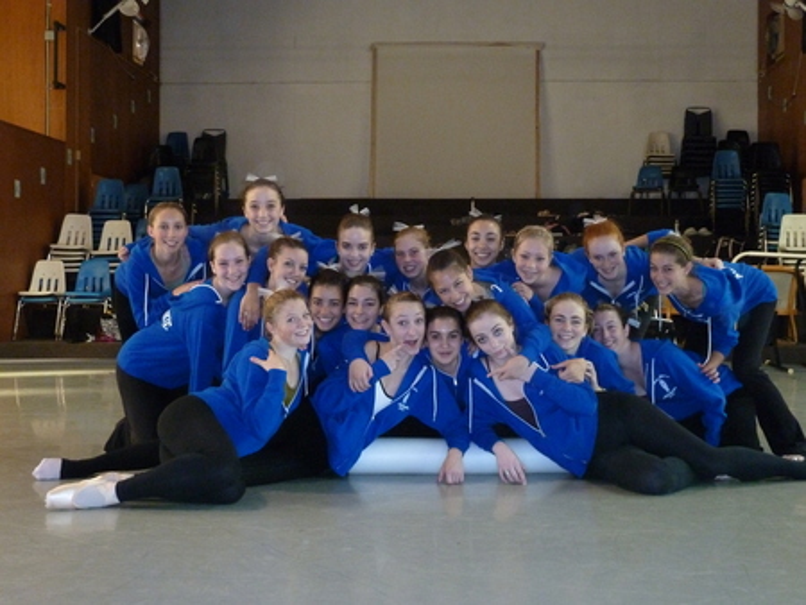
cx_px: 403
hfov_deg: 39.6
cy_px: 302
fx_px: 1118
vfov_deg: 30.3
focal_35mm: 48
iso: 500
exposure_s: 1/30
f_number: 3.8
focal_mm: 7.9
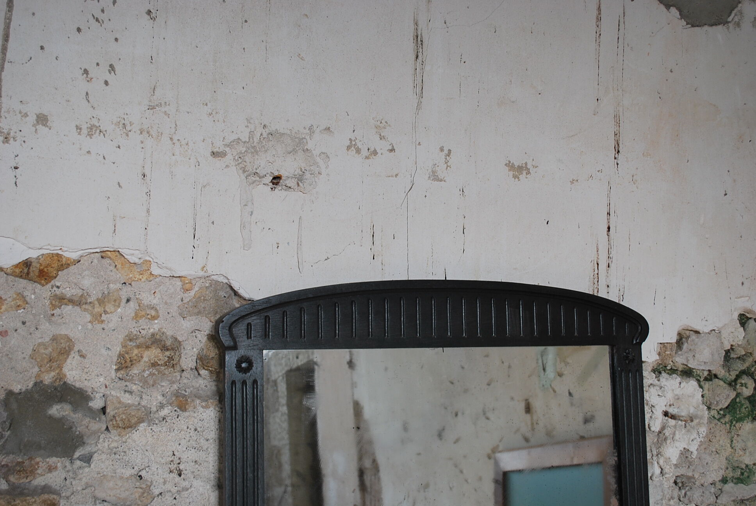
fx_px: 820
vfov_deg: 34.3
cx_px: 378
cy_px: 253
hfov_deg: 49.5
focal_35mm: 39
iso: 200
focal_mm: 26
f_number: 4.5
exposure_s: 1/40
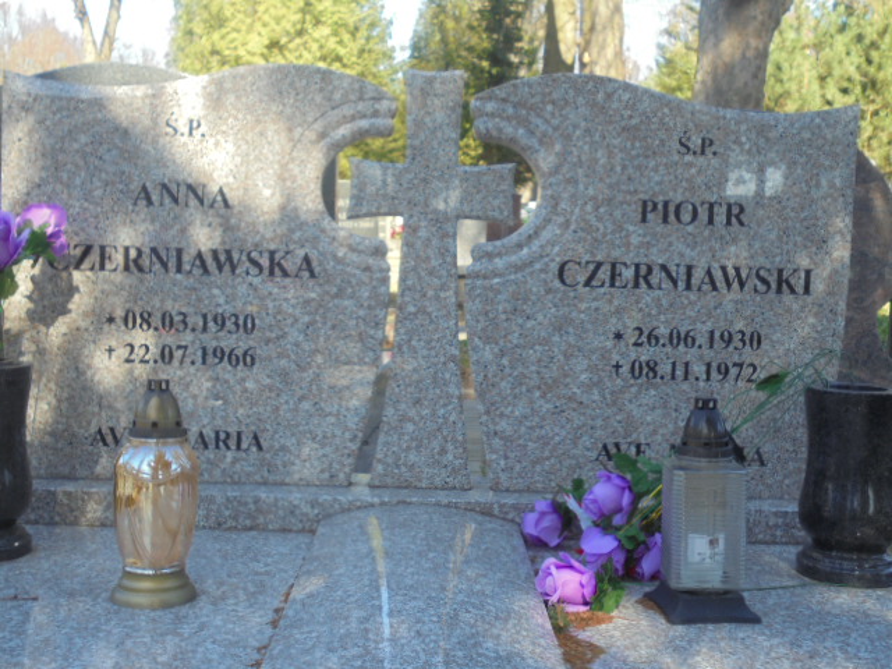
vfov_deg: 33.6
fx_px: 1108
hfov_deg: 43.9
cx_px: 446
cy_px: 334
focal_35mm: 43
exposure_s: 1/100
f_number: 4.5
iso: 100
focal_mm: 7.8
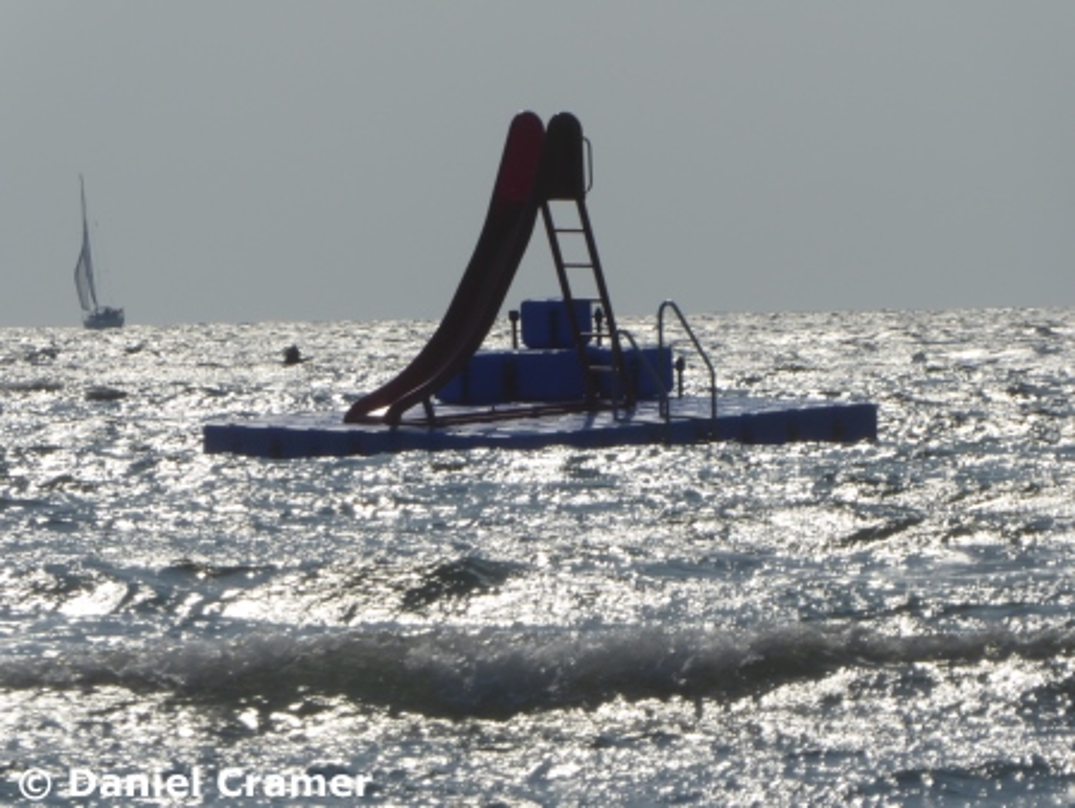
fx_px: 14448
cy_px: 404
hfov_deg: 4.3
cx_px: 538
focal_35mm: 465
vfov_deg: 3.2
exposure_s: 1/1600
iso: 80
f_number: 6.3
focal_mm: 83.4
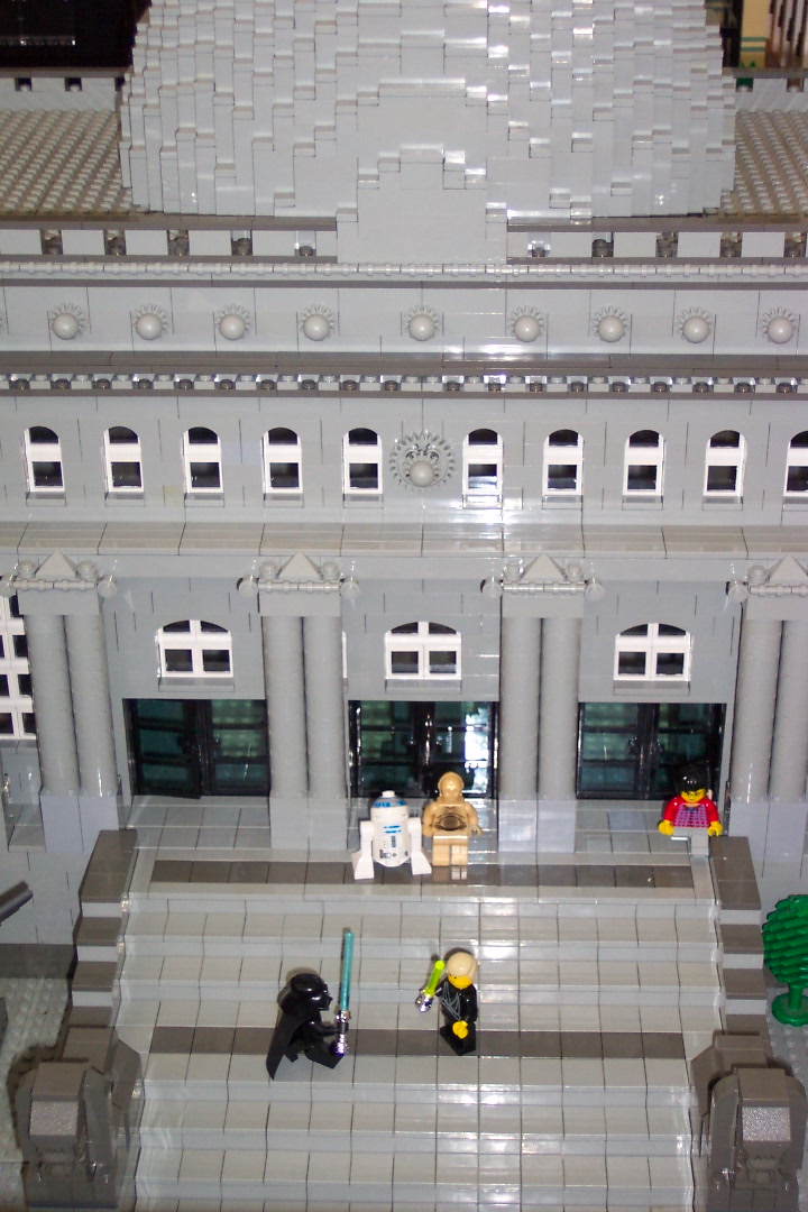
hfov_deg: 21.6
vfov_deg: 31.9
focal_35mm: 63
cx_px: 404
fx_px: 2121
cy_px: 606
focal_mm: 13.3
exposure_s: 1/45
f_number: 3.4
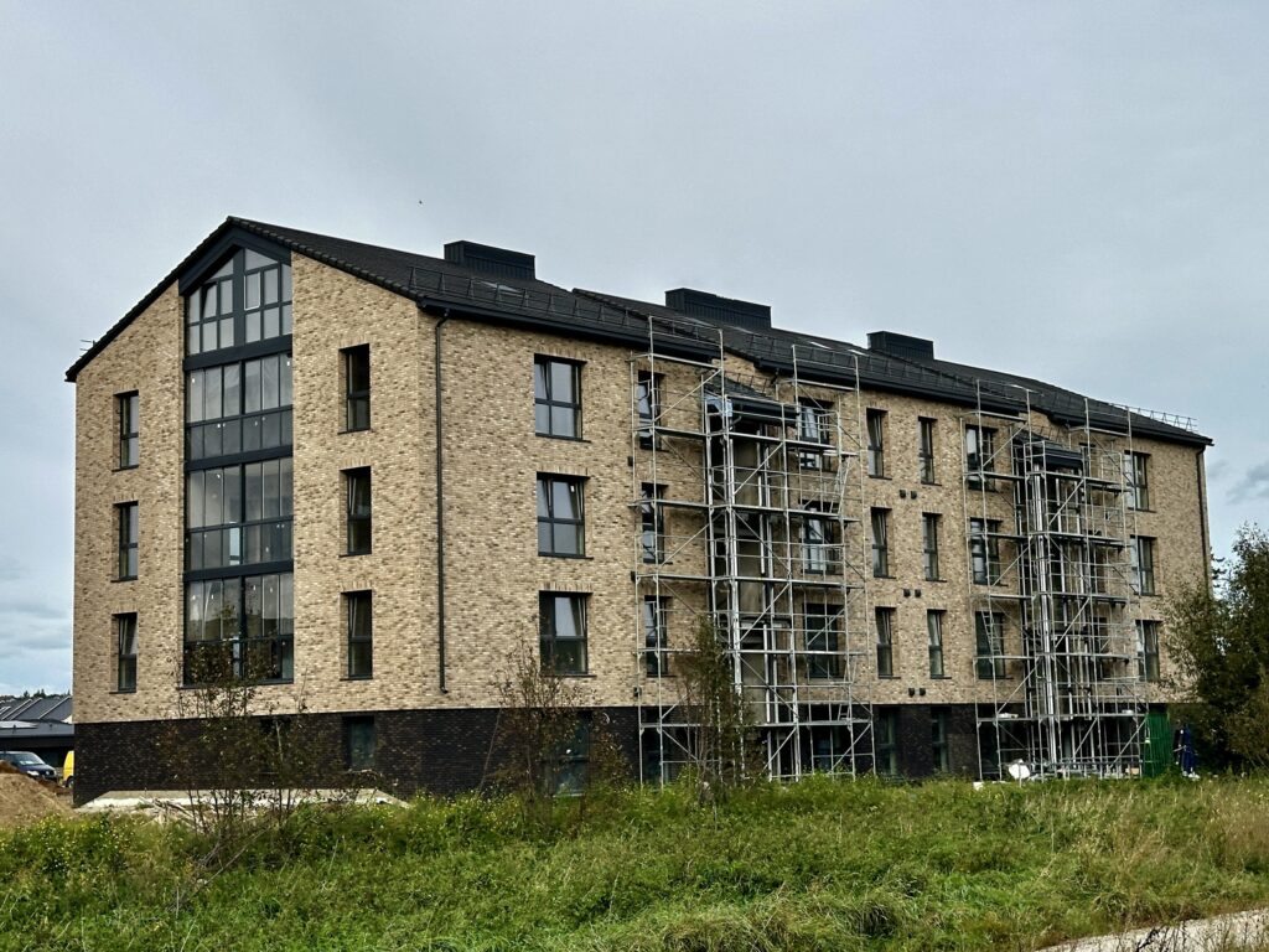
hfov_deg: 39.7
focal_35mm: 48
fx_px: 1760
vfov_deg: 30.3
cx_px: 634
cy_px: 476
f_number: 1.78
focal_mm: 6.86
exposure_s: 1/3472
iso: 64
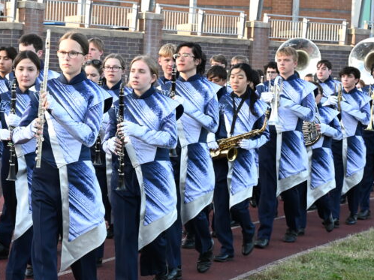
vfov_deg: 15.5
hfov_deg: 20.3
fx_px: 1026
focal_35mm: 95
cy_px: 148
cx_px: 45
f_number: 11
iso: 5000
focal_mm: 48
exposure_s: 1/500
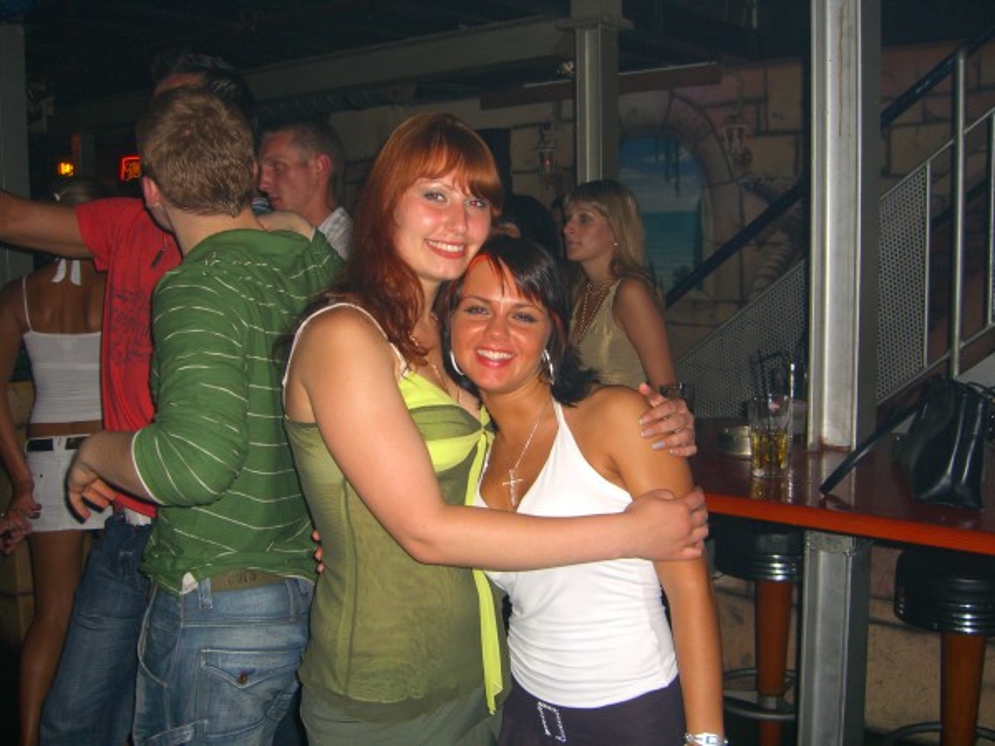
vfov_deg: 37.7
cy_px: 373
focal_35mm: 38
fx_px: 1092
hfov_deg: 49.0
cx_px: 498
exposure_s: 1/60
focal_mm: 7.9
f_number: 2.8
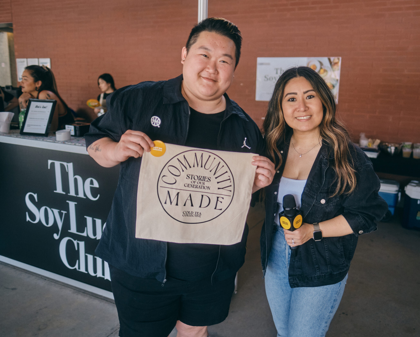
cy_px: 164
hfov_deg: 61.9
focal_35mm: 28
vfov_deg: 51.5
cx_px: 243
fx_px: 348
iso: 400
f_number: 1.4
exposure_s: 1/60
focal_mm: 16
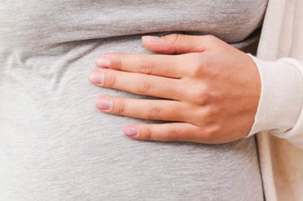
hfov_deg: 12.4
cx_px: 128
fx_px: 1395
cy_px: 192
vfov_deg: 8.2
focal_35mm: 166
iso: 320
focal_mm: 80
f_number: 2.8
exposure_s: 1/40
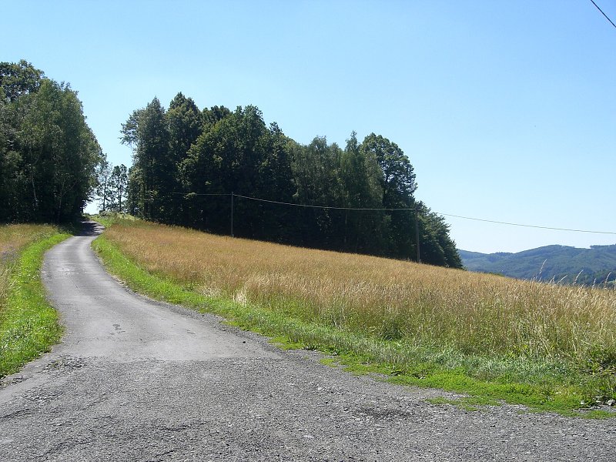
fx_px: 676
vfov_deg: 37.7
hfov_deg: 49.0
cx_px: 308
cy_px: 231
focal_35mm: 38
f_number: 4.4
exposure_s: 1/500
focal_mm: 6.3
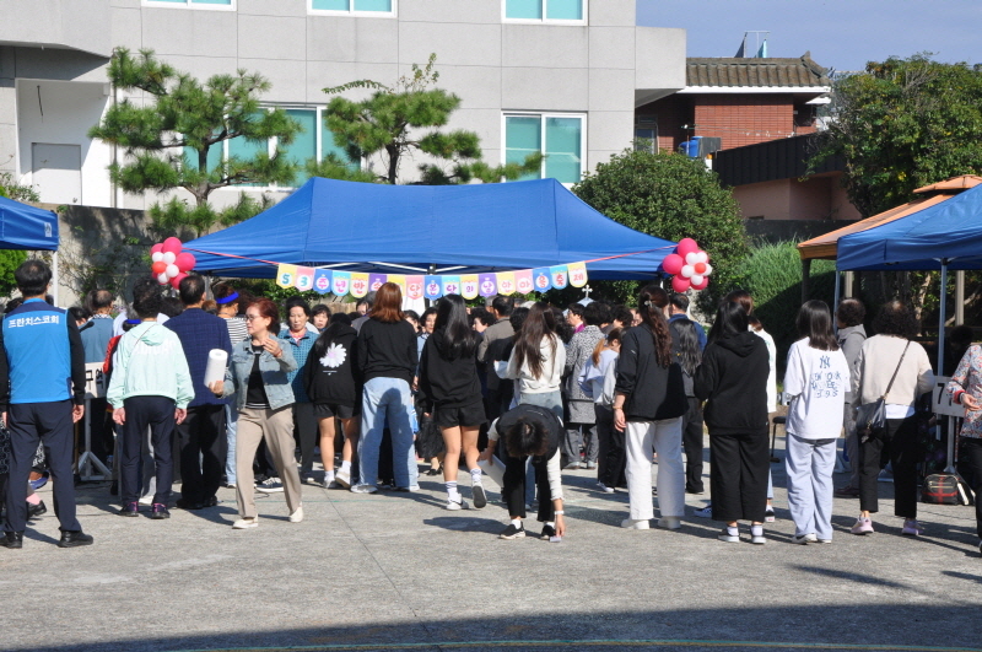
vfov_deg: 18.9
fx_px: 1961
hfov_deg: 28.1
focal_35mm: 72
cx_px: 491
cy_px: 326
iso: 200
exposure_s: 1/160
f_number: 13
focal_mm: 48
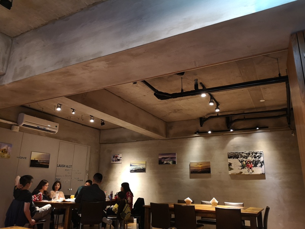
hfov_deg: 65.3
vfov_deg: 51.4
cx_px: 152
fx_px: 238
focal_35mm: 27
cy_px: 114
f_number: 1.8
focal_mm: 3.95
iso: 640
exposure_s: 1/60
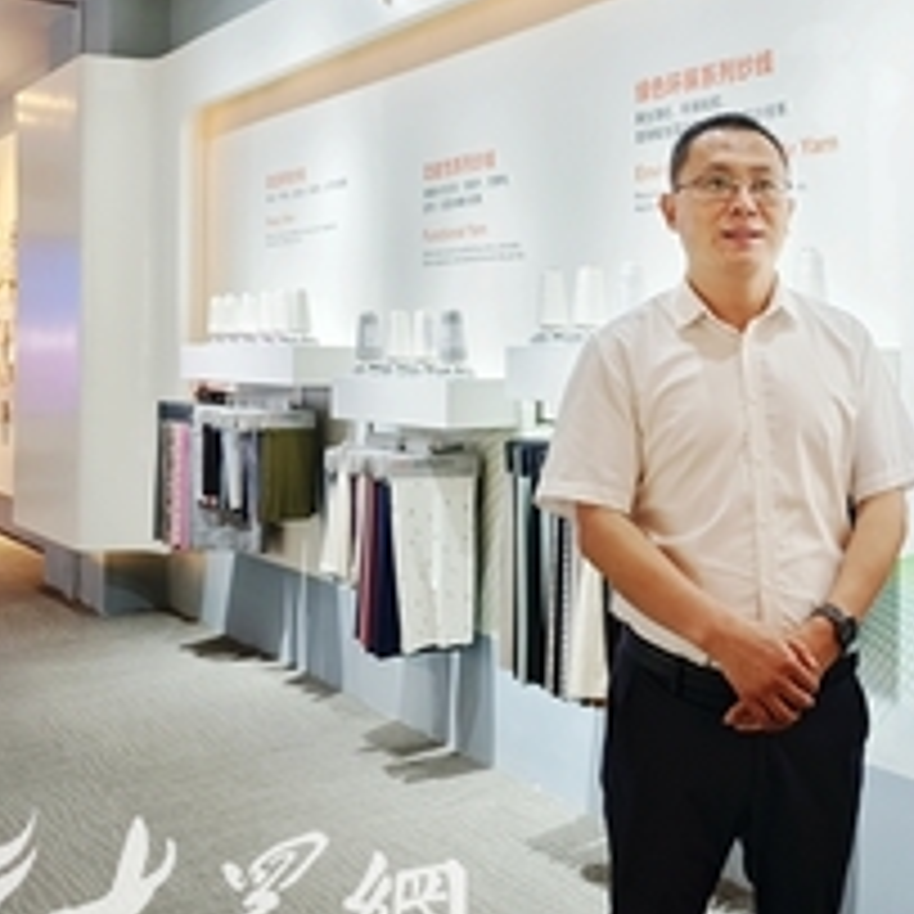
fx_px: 1195
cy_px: 383
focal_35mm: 40
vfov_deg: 41.7
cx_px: 702
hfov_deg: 40.5
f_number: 1.75
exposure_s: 1/50
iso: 239
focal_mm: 5.5
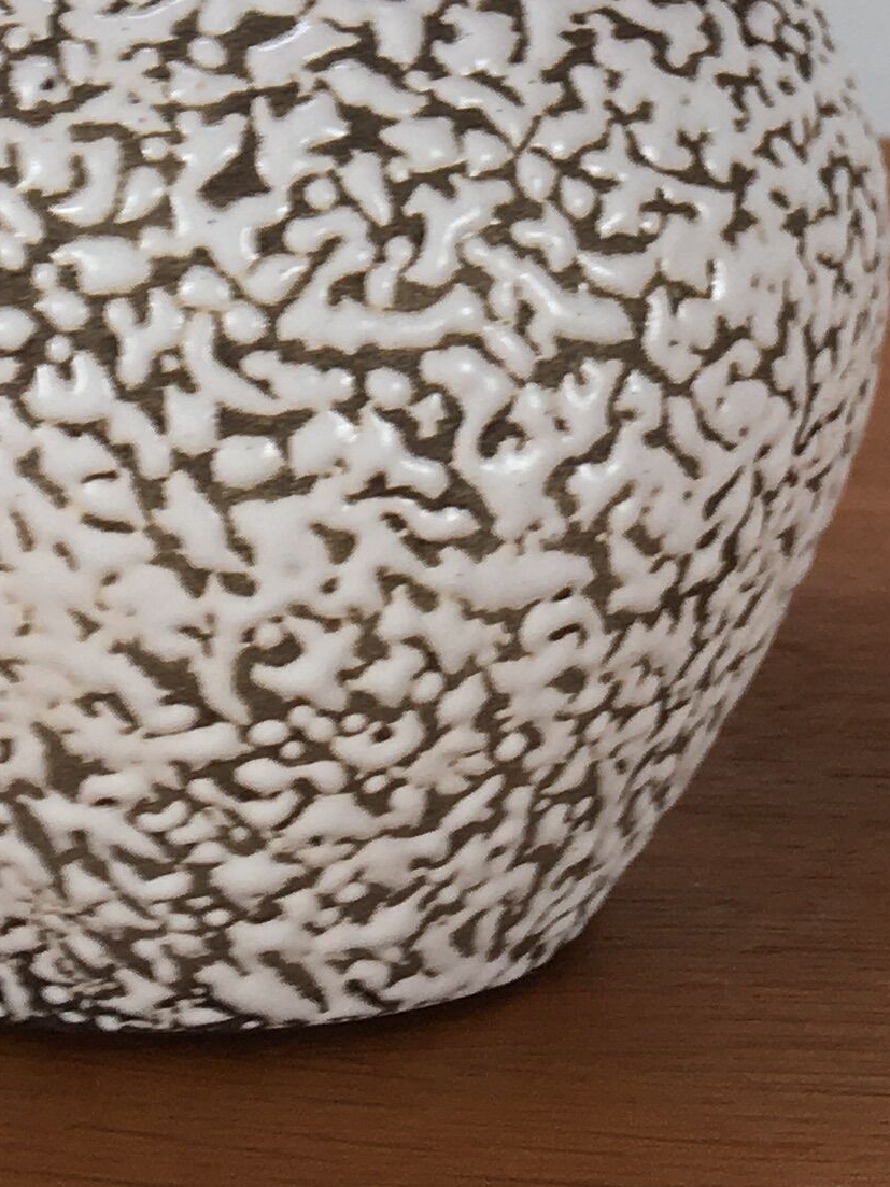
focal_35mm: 106
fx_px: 3634
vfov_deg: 17.2
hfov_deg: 13.9
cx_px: 203
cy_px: -447
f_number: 2.2
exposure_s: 1/50
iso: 25
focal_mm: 4.15
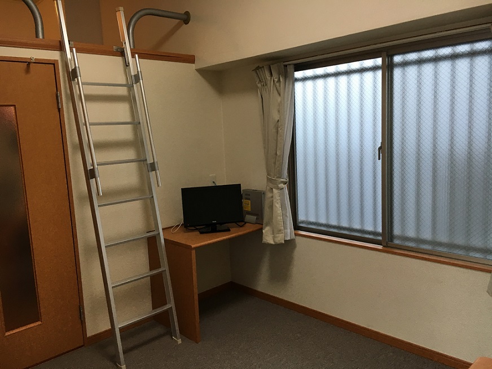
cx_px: 246
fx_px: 412
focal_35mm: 29
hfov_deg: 61.6
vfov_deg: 48.3
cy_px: 184
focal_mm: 4.15
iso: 32
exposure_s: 1/30
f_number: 2.2
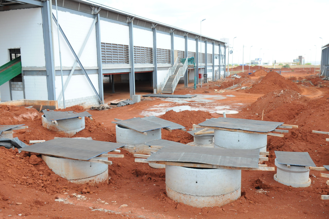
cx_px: 164
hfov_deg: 55.2
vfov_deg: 38.3
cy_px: 110
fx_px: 315
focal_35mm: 34
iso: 800
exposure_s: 1/1000
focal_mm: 23
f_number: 5
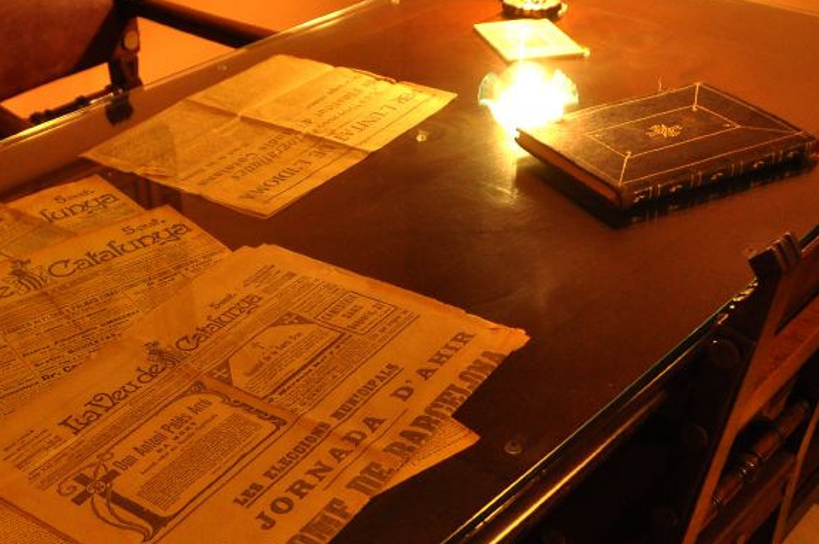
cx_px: 290
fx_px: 1091
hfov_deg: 40.8
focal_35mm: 48
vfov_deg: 28.0
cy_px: 250
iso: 1400
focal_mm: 18
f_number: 3.5
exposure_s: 1/30
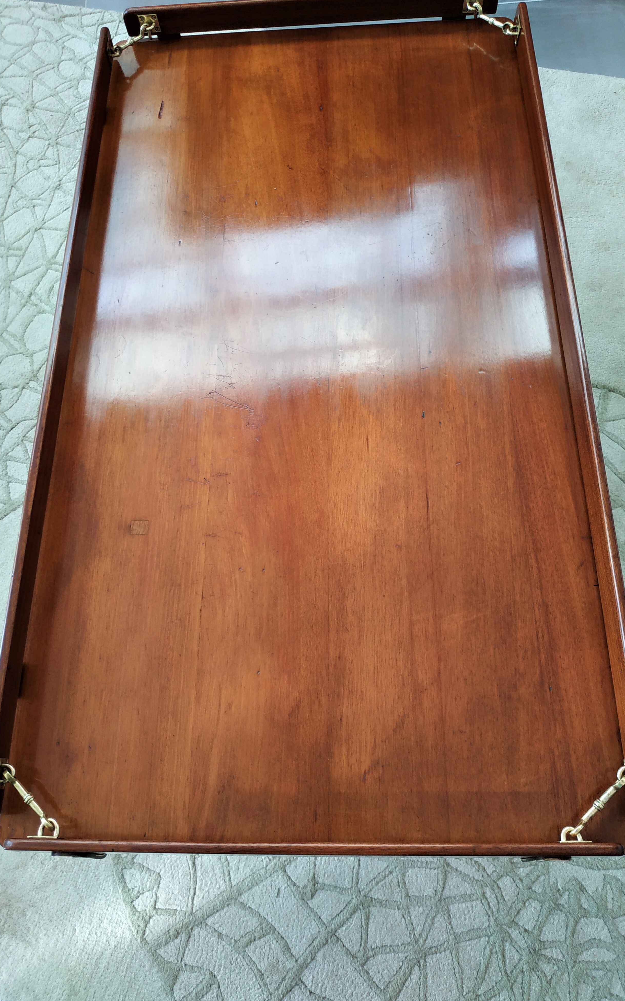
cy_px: 493
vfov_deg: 70.4
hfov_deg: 47.6
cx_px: 310
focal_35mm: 26
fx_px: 709
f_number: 1.9
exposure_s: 1/50
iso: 200
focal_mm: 3.94
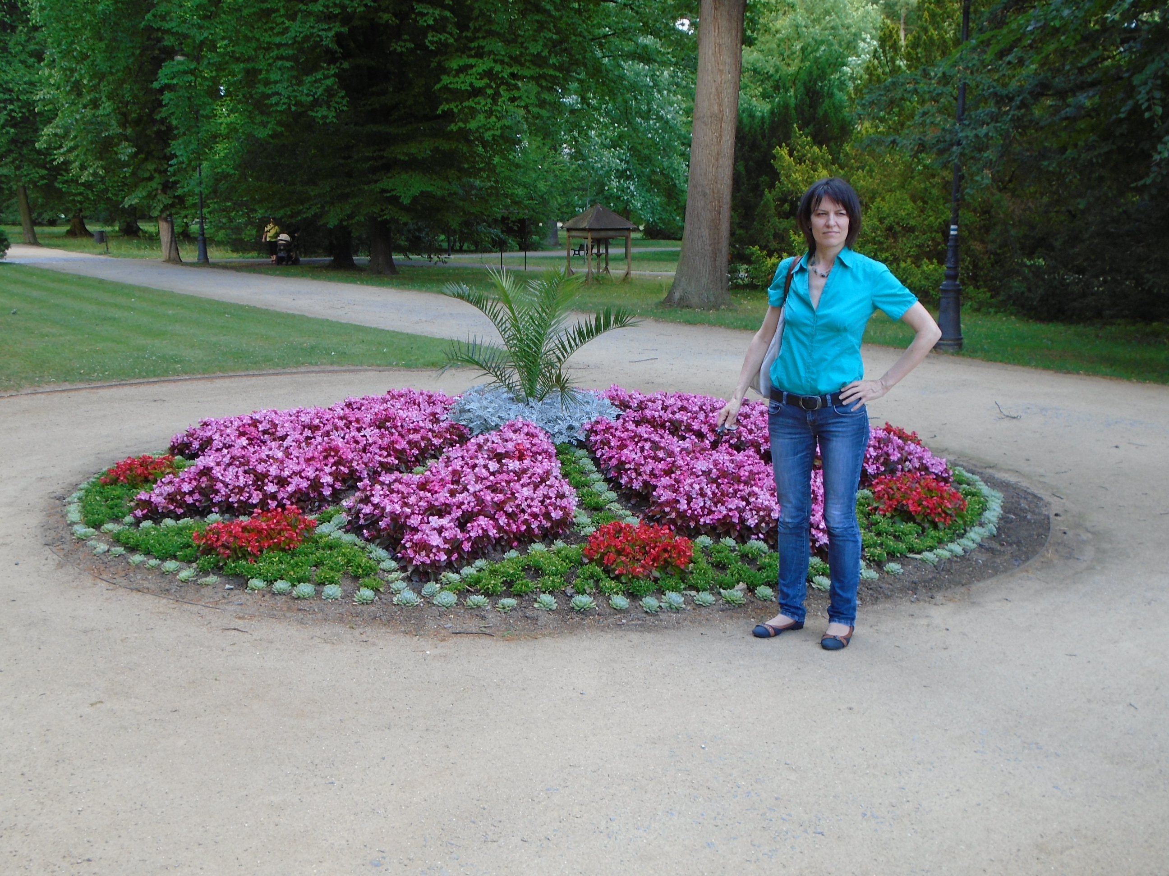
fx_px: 1216
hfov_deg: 51.4
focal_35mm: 36
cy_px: 438
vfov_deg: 39.7
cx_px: 584
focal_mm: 6.4
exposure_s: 1/50
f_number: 3.8
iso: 100
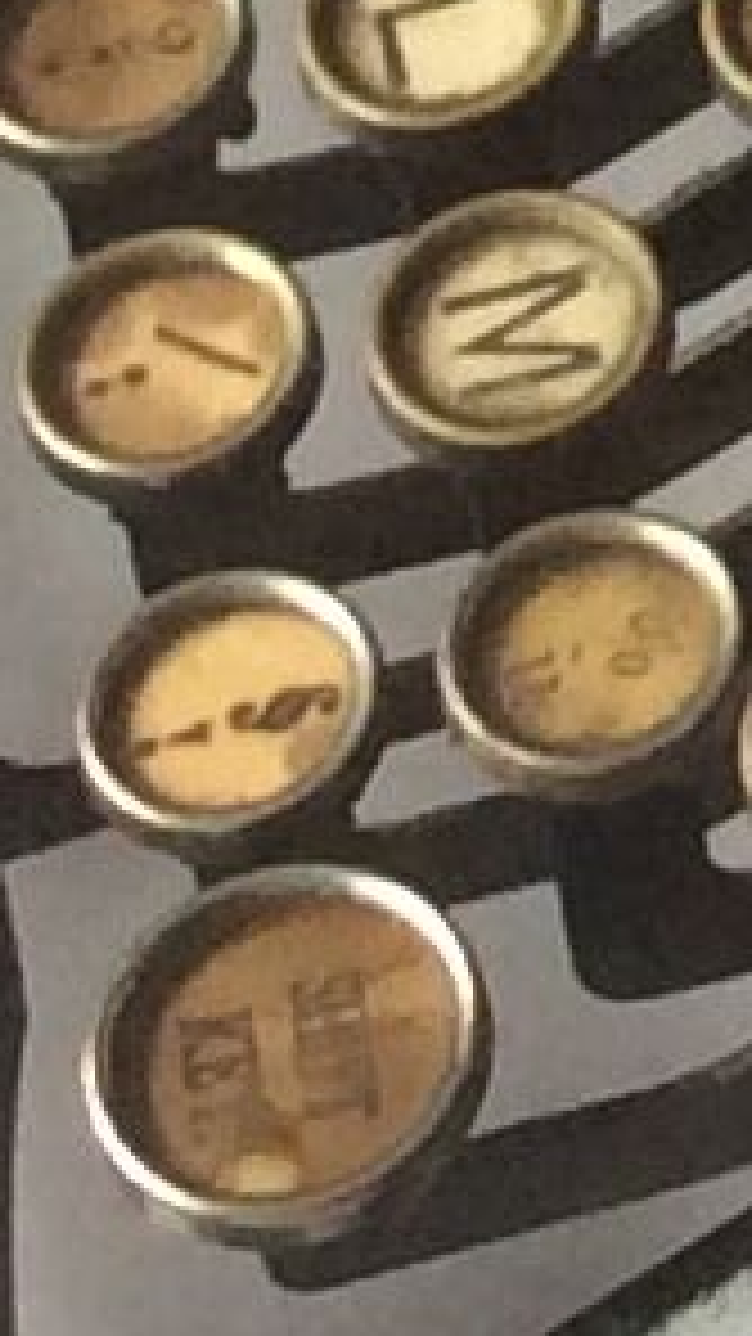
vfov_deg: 6.8
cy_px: -1754
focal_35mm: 304
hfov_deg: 3.8
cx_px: 2630
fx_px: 10780
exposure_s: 1/25
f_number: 2.4
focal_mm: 3.3
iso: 50
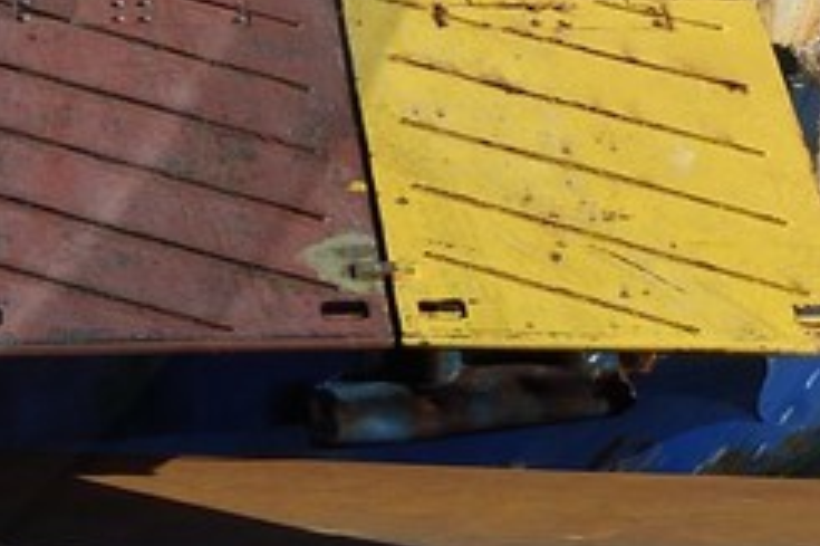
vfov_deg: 5.4
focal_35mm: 248
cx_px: -890
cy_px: -526
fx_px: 5645
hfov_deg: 7.9
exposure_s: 1/320
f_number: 16
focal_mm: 38
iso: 200
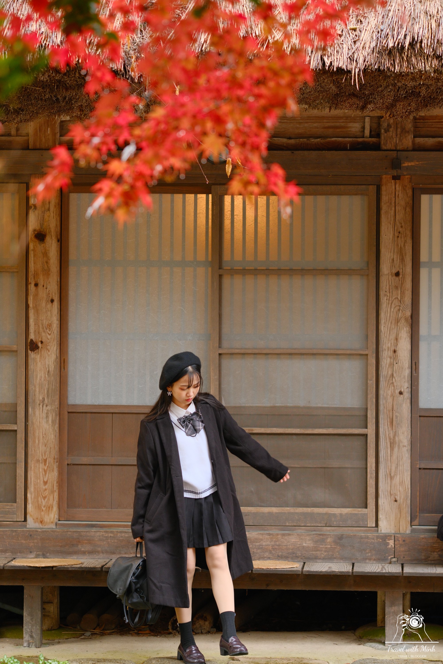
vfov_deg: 15.2
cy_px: 332
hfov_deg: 10.2
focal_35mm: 135
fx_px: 2492
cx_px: 222
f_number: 2
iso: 500
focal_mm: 90
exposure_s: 1/105
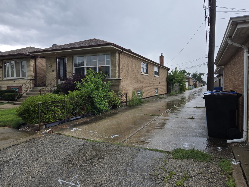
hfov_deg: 69.4
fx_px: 180
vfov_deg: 54.8
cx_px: 122
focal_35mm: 25
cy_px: 87
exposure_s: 1/180
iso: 40
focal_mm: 5.4
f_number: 1.8
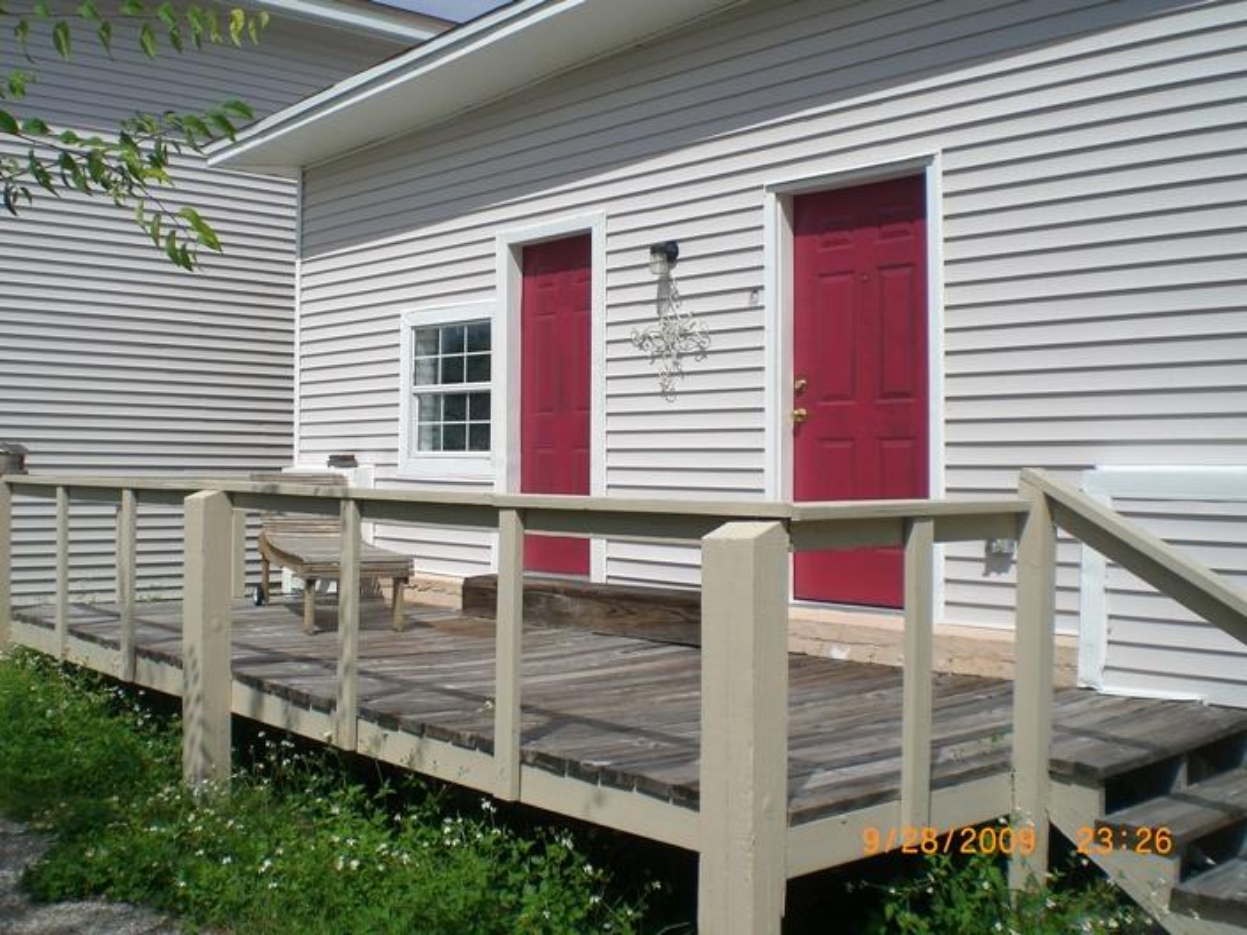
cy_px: 468
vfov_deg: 37.7
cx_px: 624
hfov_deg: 49.0
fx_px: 1369
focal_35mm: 38
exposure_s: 1/1000
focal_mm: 6.3
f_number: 4.4
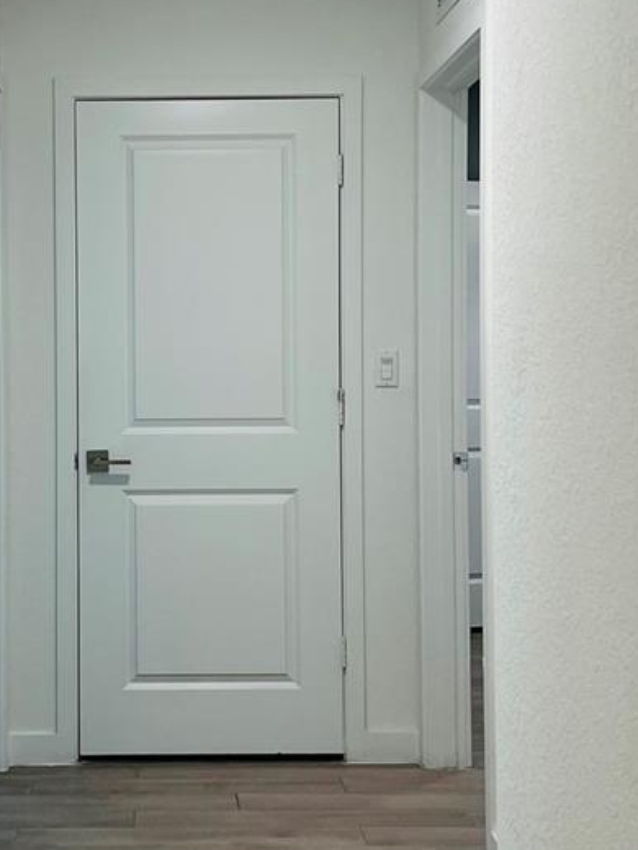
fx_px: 1474
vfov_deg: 32.1
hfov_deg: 24.1
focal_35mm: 60
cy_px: 360
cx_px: 151
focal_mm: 5.7
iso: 125
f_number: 1.5
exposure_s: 1/120
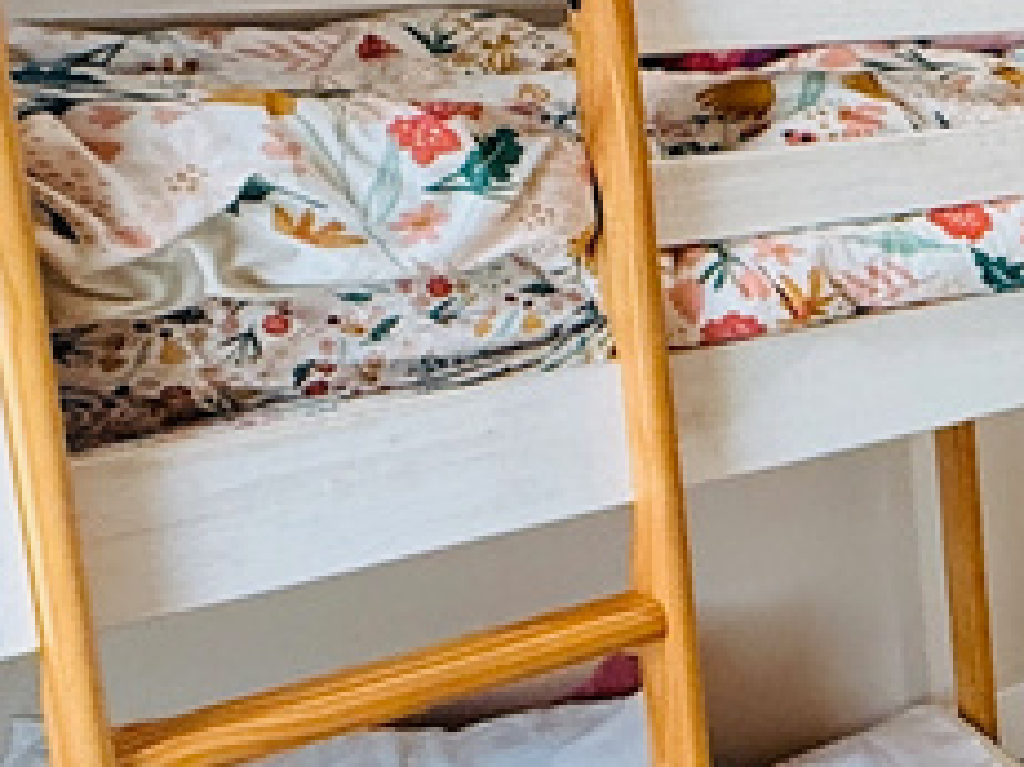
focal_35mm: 62
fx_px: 1833
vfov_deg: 23.4
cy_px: 186
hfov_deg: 21.8
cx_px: 1773
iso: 400
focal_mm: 2.22
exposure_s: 1/60
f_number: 2.2
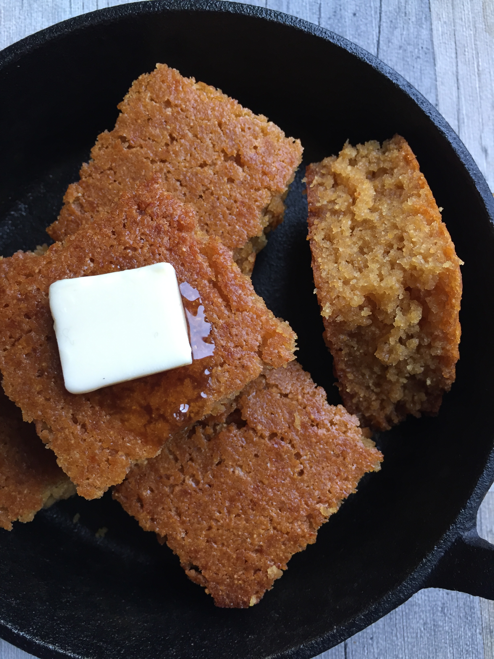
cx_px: 247
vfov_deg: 61.7
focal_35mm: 29
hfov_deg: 48.2
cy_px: 330
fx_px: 552
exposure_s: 1/33
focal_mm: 4.15
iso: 64
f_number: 2.2
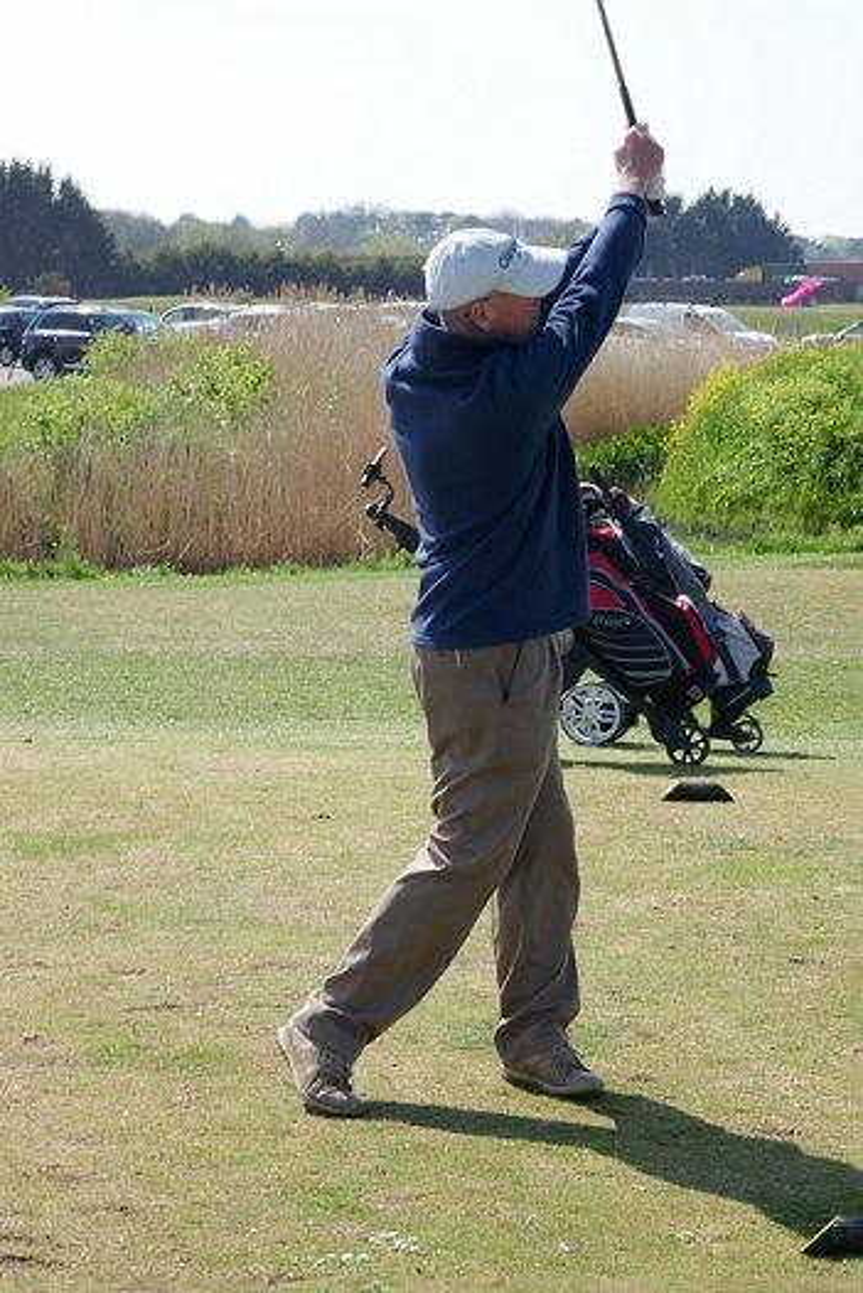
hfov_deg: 13.3
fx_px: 3701
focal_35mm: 103
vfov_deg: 19.8
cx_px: 432
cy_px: 646
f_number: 5.2
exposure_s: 1/400
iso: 125
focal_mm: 37.6
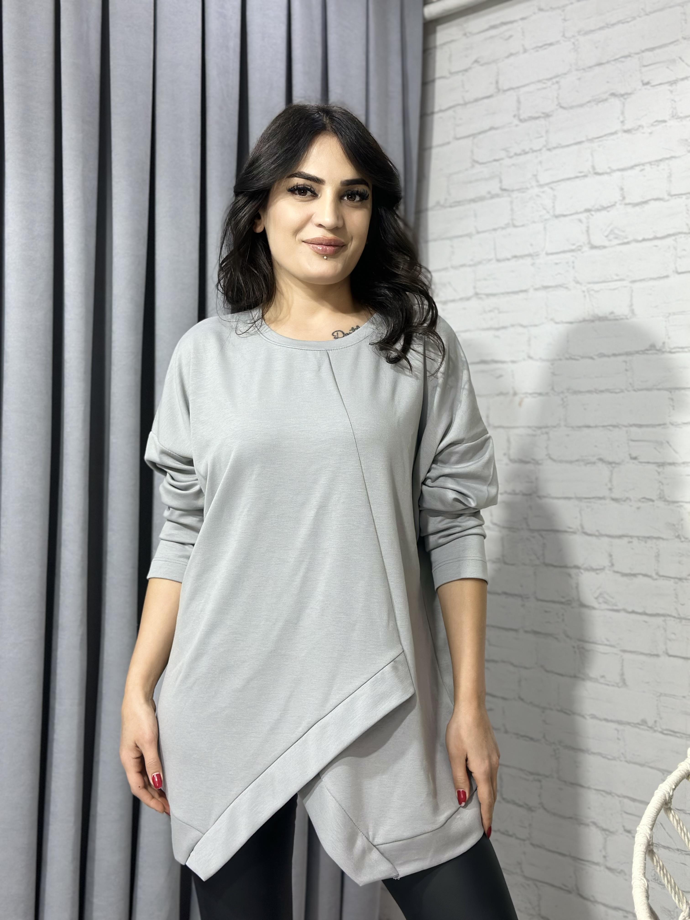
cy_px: 460
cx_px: 345
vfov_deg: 39.7
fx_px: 1276
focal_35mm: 48
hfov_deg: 30.3
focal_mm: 6.86
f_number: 1.78
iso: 100
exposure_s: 1/100
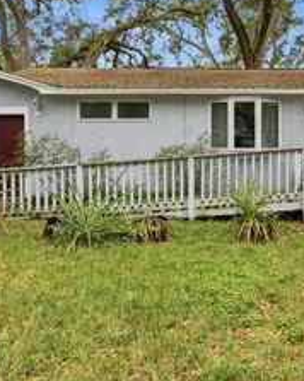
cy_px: 149
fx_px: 450
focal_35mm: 40
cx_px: 244
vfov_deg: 45.5
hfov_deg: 36.0
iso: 400
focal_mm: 19
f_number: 8
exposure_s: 1/2000
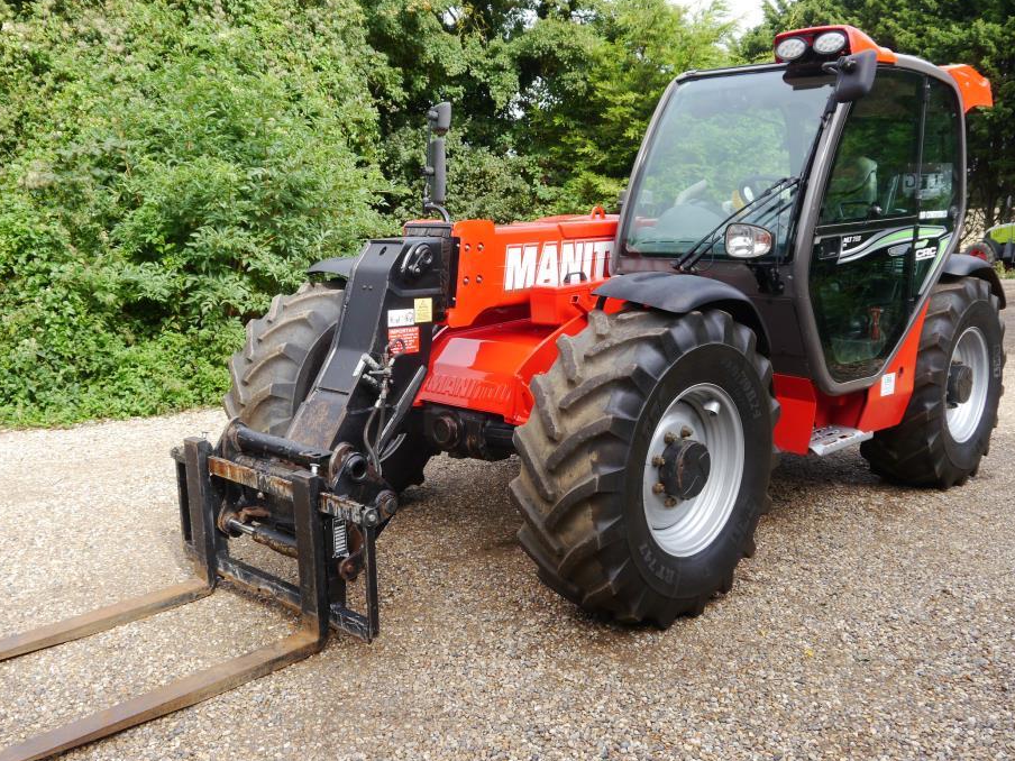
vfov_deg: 41.8
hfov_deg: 53.8
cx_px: 449
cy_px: 387
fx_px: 997
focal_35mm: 34
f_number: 5
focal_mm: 15
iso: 160
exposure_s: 1/250
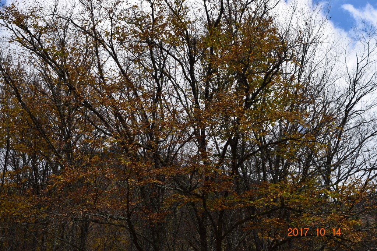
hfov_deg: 28.1
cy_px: 126
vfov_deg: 18.9
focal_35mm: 72
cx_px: 188
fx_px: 754
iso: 400
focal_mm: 48
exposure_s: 1/500
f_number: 11
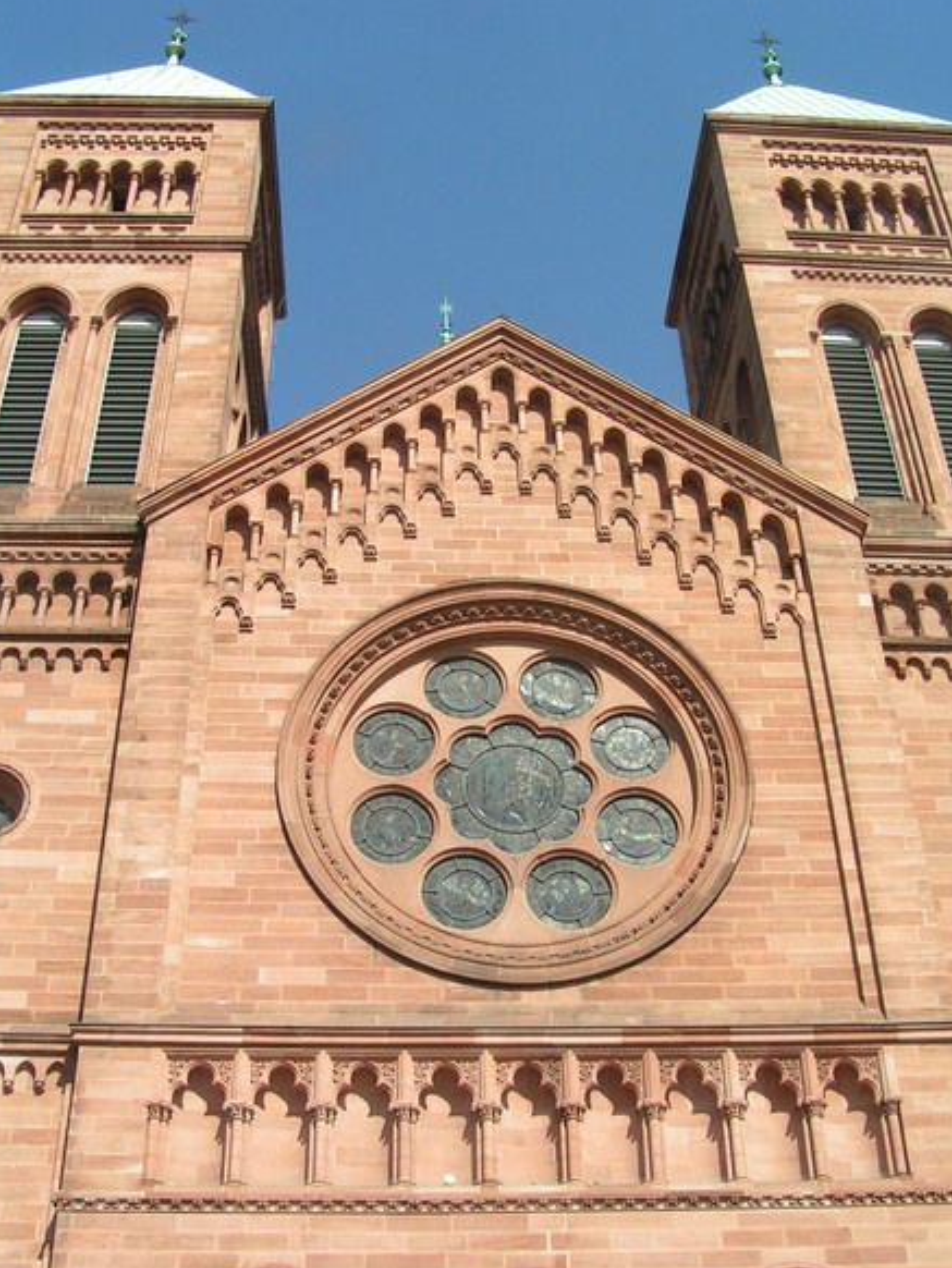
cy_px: 633
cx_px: 481
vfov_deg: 46.8
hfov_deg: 36.0
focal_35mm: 40
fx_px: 1466
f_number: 5.6
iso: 50
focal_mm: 5.8
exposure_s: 1/250
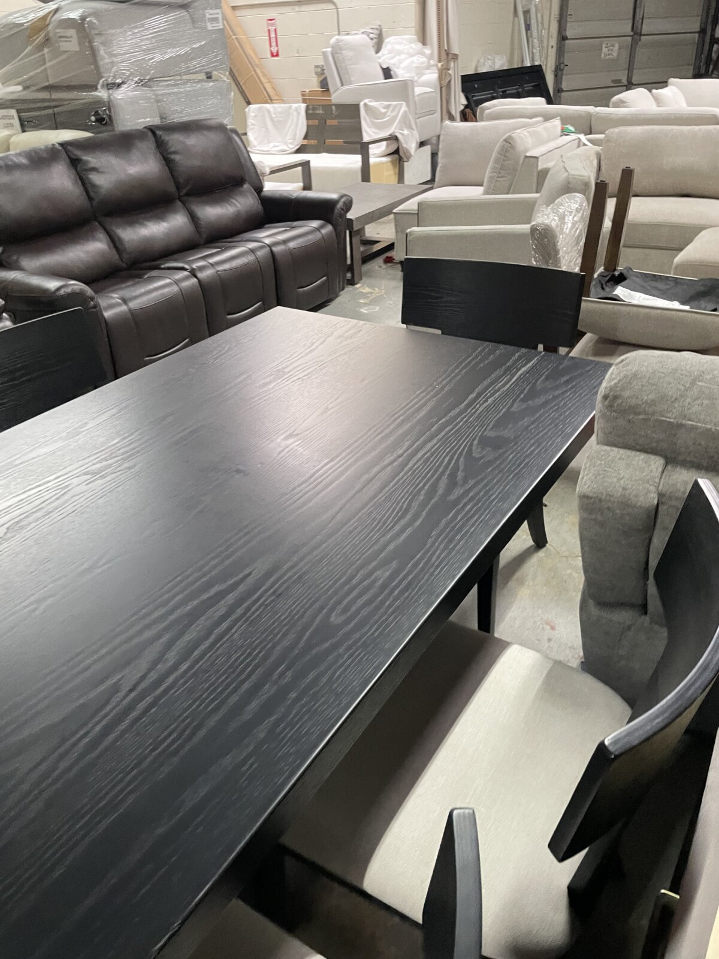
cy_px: 480
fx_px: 720
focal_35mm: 26
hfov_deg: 53.1
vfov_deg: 67.3
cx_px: 360
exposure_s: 1/60
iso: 400
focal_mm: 4.2
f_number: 1.6
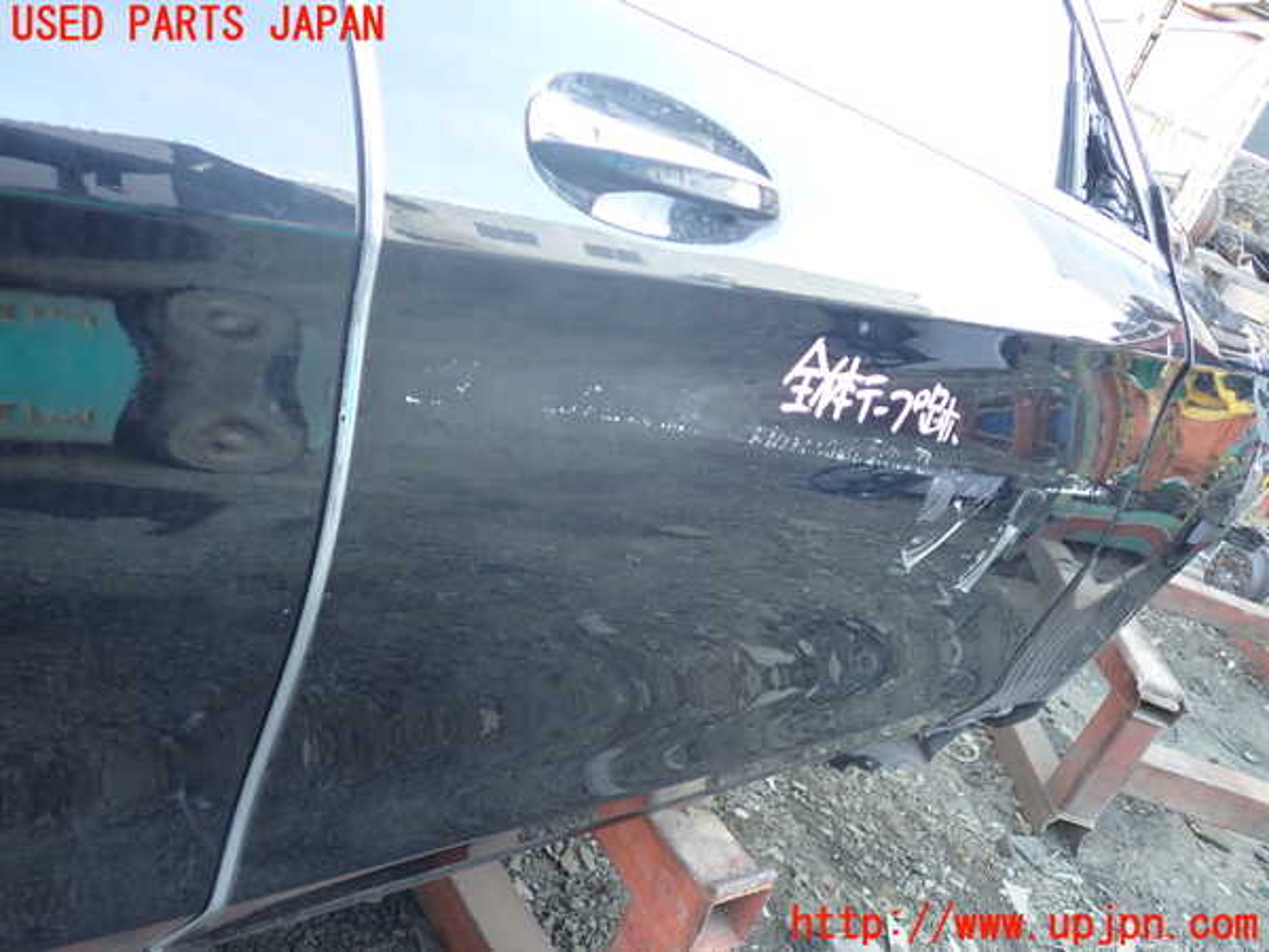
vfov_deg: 46.8
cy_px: 476
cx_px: 634
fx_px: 1100
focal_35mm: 30
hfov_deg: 60.0
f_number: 2.3
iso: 200
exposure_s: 1/60
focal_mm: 5.4
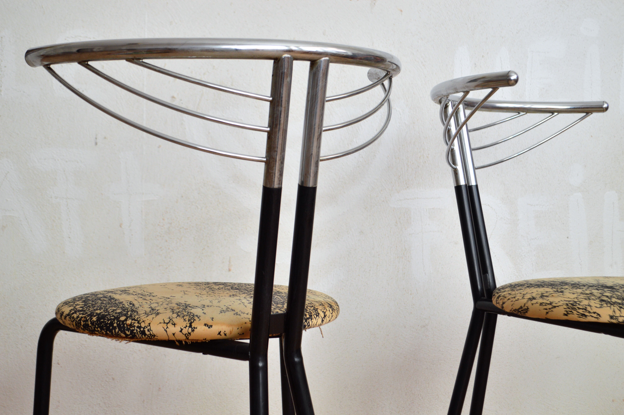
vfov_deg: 26.4
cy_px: 208
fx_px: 883
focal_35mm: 51
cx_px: 312
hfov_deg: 38.9
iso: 400
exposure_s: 1/125
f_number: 5.6
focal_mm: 34
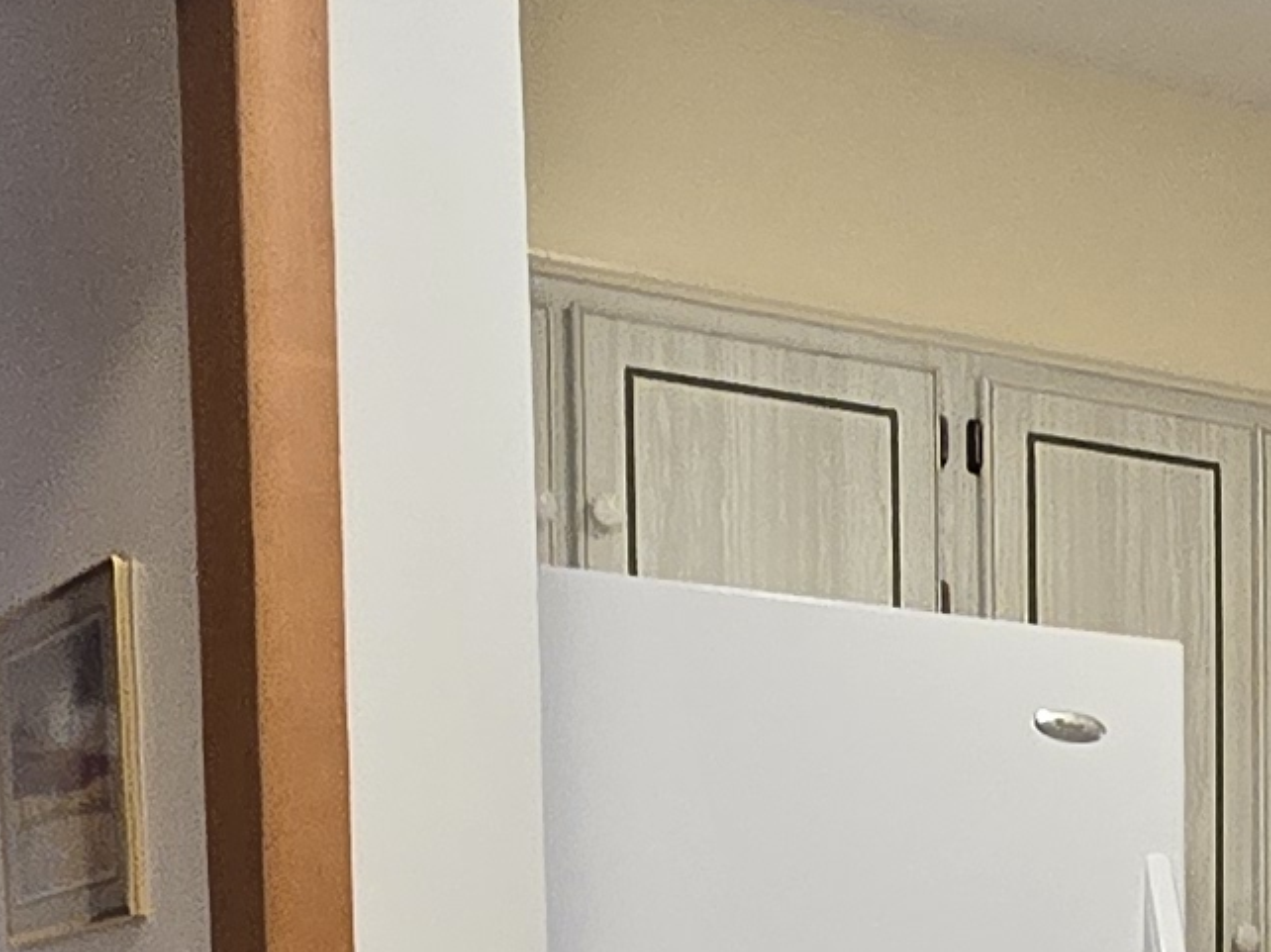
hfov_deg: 23.2
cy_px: 1647
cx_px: 1255
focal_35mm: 81
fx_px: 2973
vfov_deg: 15.8
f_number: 2.2
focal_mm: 2.2
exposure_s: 1/60
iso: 320
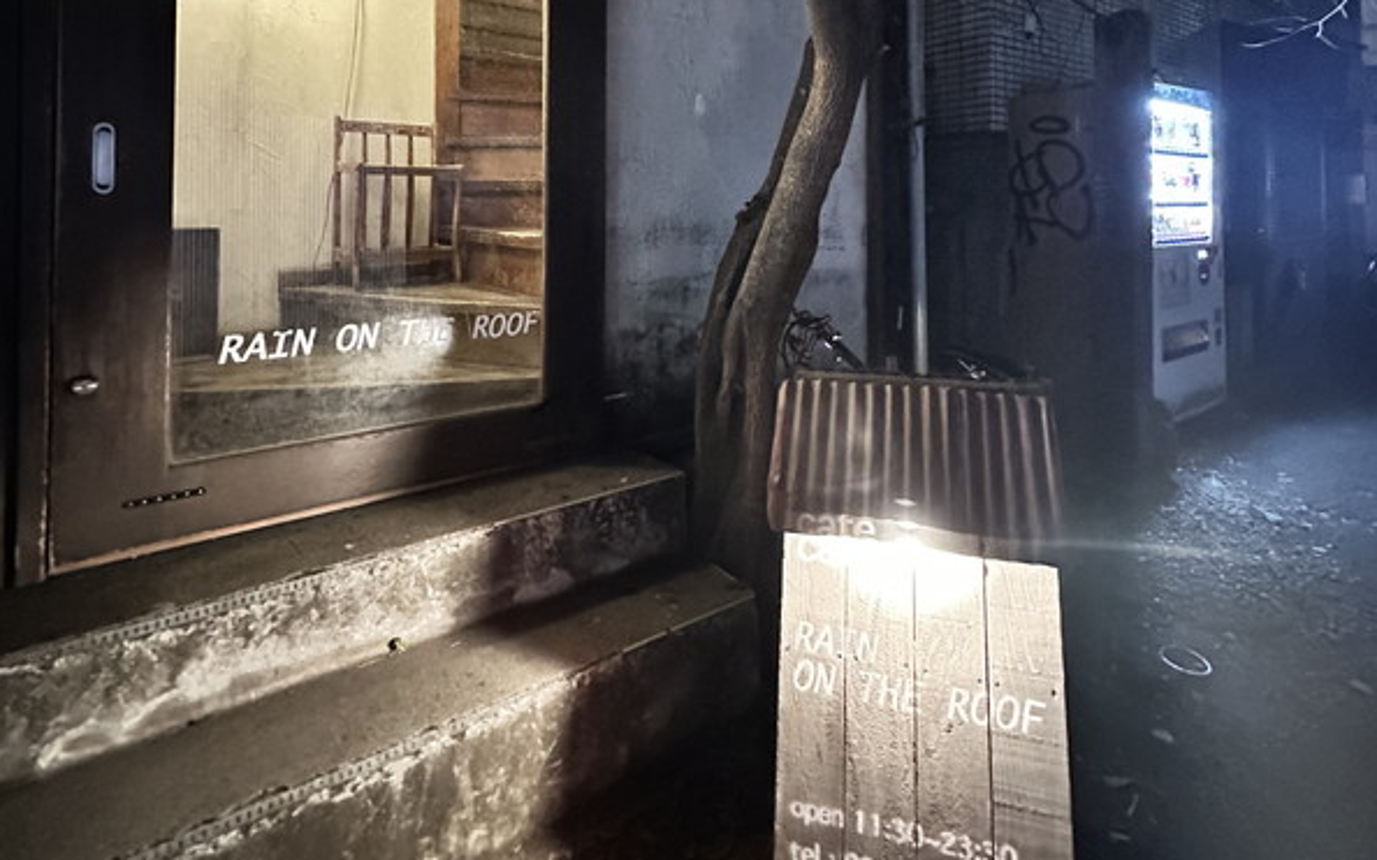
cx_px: 684
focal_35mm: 20
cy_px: 190
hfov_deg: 85.1
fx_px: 750
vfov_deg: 56.0
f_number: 2.2
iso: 3200
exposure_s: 1/17
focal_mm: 2.22
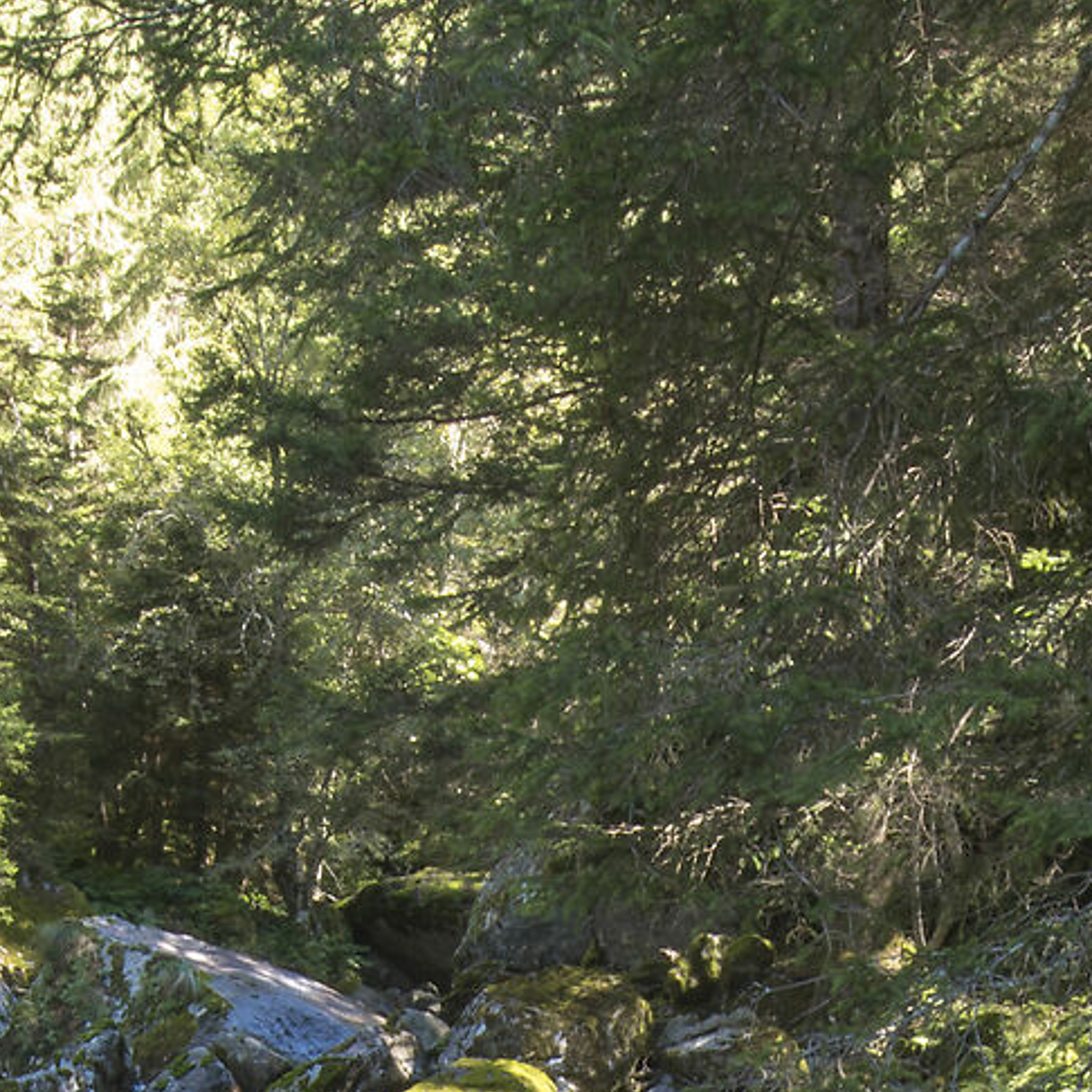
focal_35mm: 63
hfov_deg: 27.2
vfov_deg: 21.7
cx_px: 649
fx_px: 2248
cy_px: 1739
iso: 64
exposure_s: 2
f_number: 22
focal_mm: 15
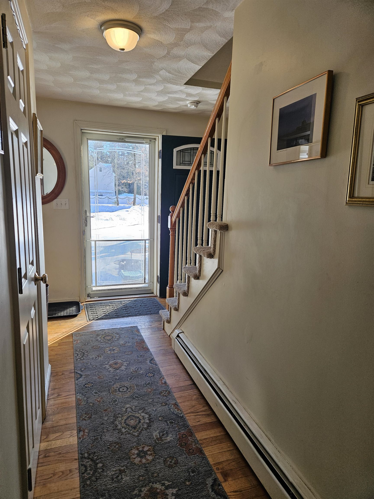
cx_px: 187
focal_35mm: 23
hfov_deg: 58.9
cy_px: 250
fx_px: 331
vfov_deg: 73.9
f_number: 1.8
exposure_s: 1/207
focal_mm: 5.4
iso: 64
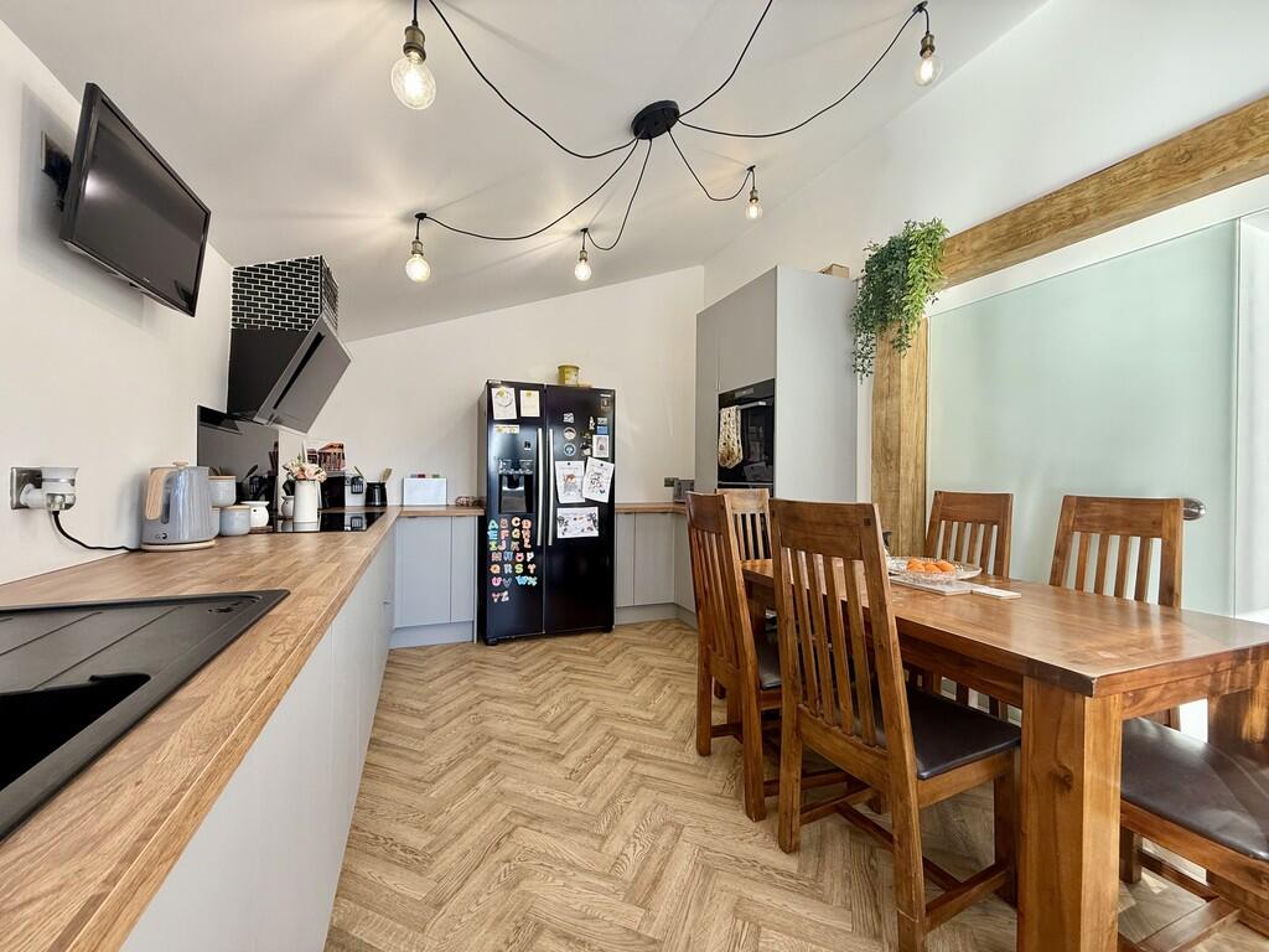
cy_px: 476
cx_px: 634
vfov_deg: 85.7
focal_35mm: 14
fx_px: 513
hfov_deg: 102.1
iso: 80
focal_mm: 2.22
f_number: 2.2
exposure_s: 1/99
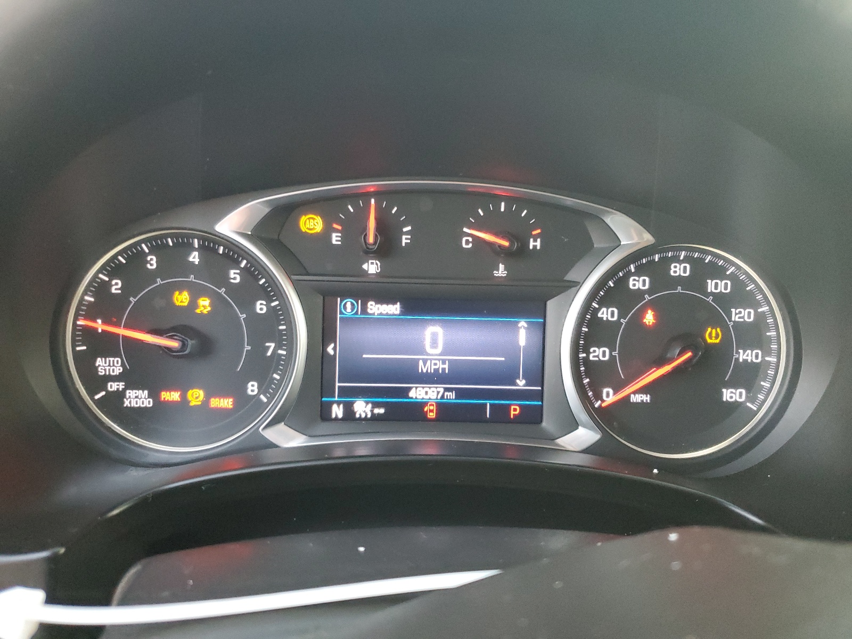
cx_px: 426
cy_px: 320
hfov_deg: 67.3
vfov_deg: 53.1
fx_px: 640
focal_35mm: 26
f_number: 1.5
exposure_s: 1/60.2
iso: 418
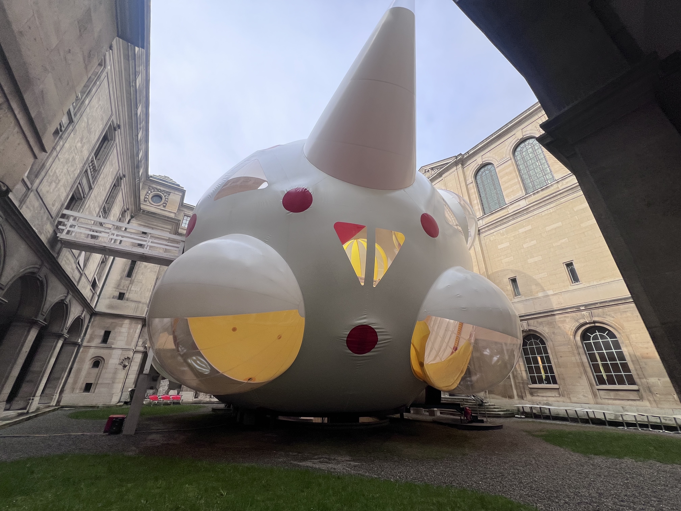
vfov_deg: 89.9
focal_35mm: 13
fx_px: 256
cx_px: 340
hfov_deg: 106.2
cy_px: 256
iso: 32
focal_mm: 1.57
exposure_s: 1/576
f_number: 1.8
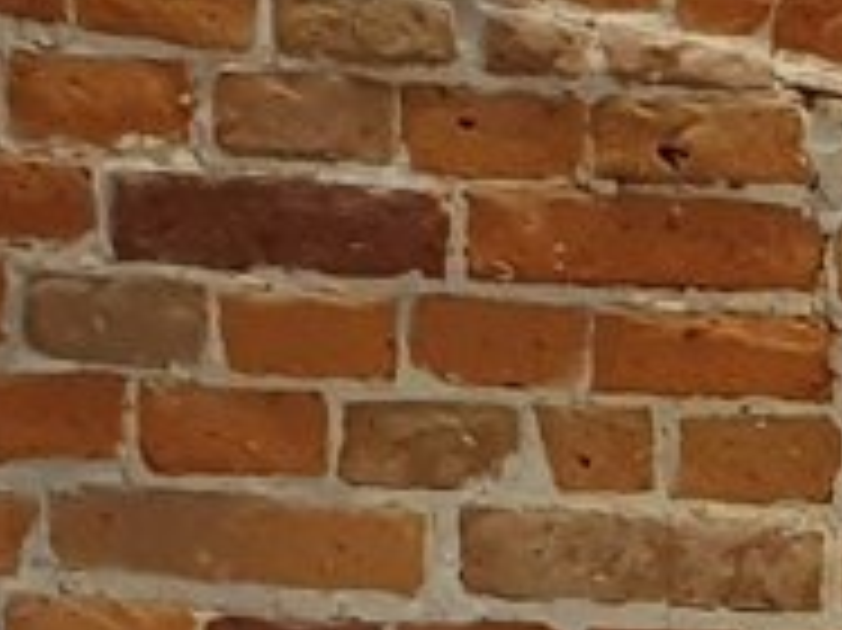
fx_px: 4862
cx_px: 2355
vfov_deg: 7.1
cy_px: 1395
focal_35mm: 200
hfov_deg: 8.6
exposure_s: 1/50
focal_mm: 4.32
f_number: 2.4
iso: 250
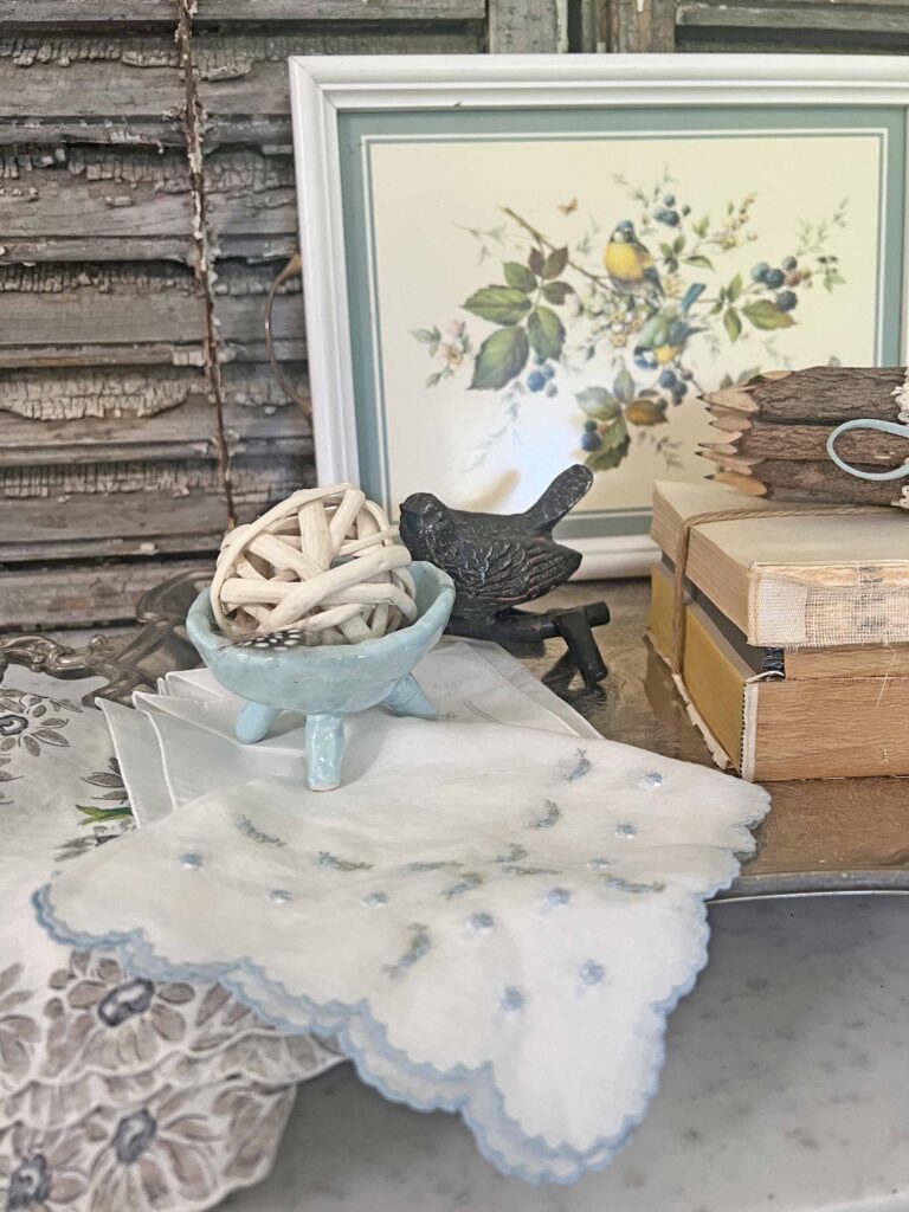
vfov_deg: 67.3
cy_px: 606
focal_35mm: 26
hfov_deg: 53.1
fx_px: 910
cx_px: 454
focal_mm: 5.7
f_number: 1.5
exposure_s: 1/71
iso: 125
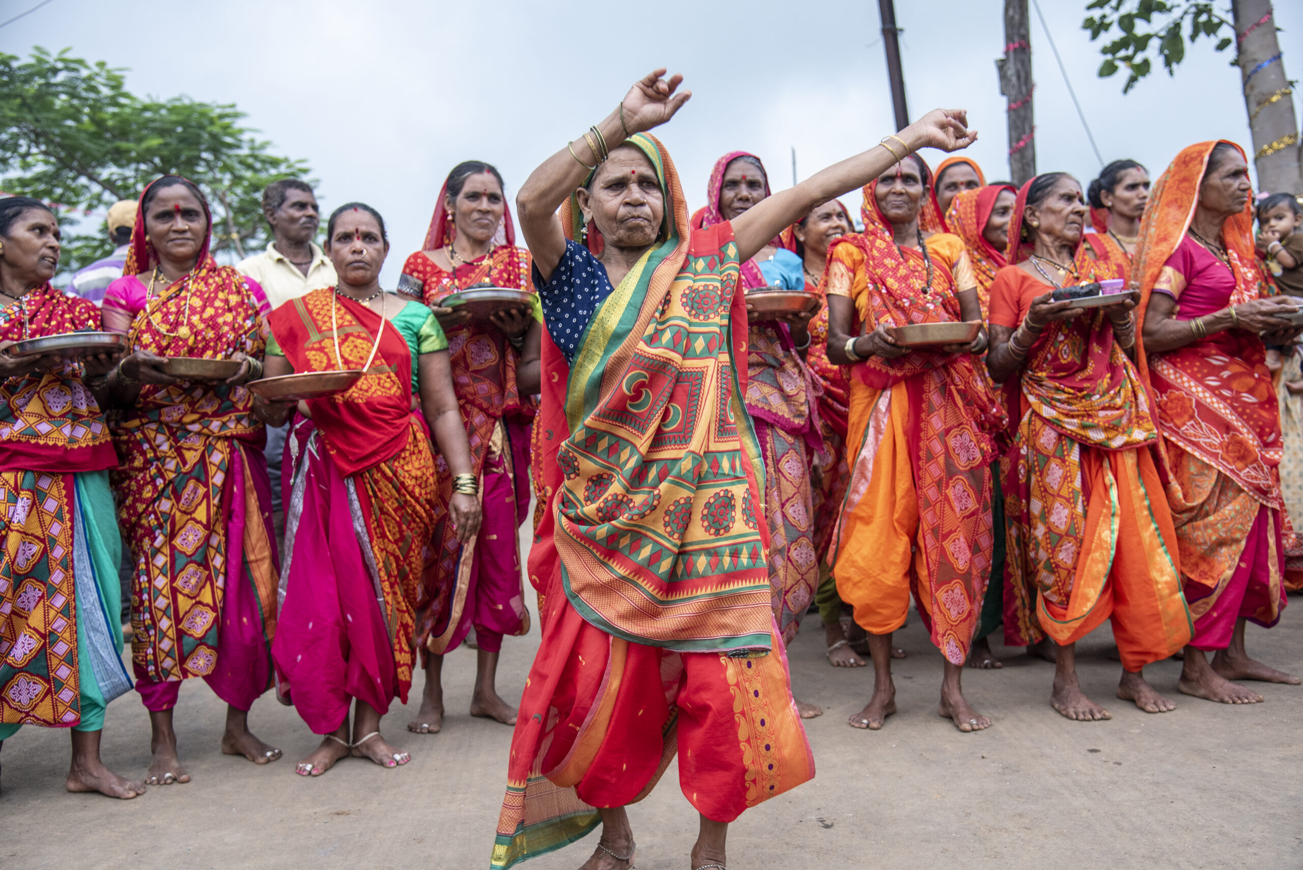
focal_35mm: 44
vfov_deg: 30.5
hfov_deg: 44.5
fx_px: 1593
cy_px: 435
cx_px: 652
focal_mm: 44
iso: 640
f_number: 4.5
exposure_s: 1/500
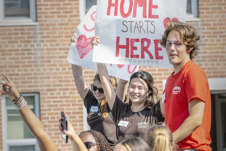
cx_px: 131
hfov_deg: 8.4
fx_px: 1544
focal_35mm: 246
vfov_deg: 5.6
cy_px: 85
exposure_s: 1/640
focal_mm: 180
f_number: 7.1
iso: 360
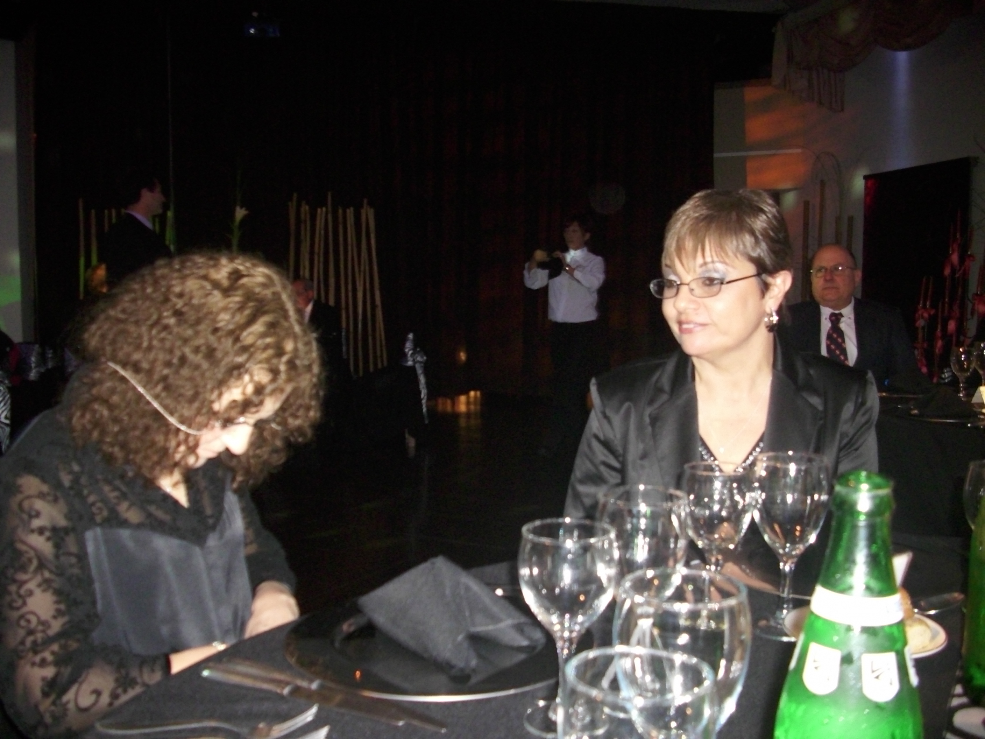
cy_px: 370
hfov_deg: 58.4
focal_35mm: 31
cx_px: 492
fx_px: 882
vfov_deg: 45.4
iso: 200
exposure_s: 1/30
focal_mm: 6.2
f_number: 2.8
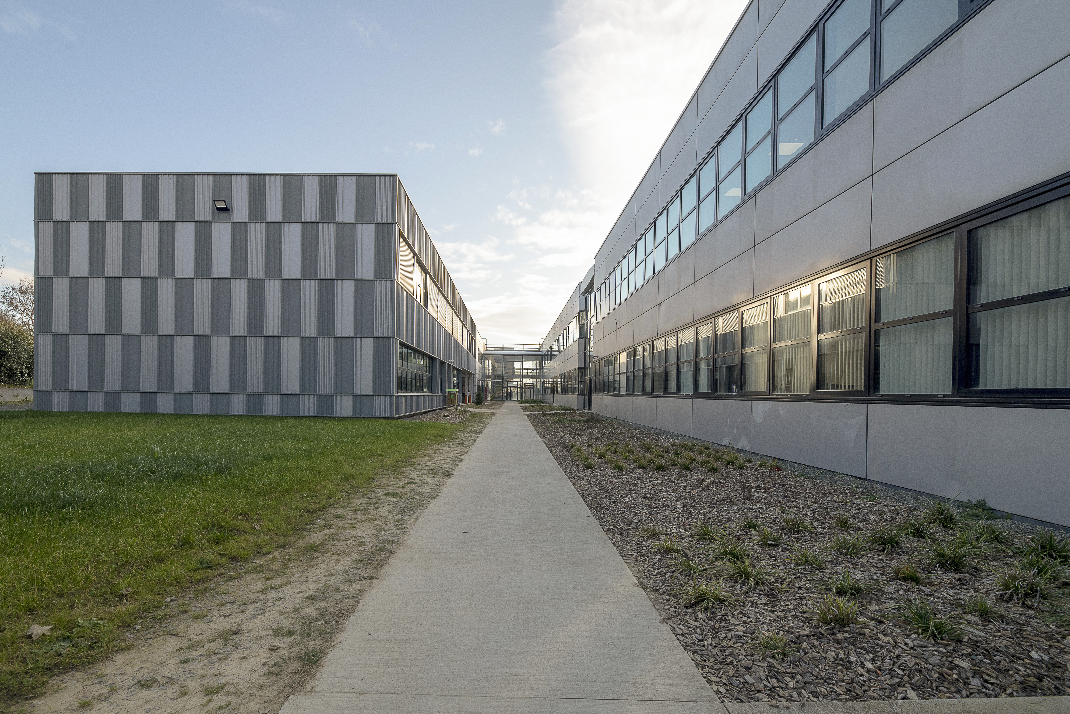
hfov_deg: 104.3
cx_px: 535
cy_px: 357
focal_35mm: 14
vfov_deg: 81.2
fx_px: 416
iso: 200
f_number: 11
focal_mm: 14
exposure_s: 1/125
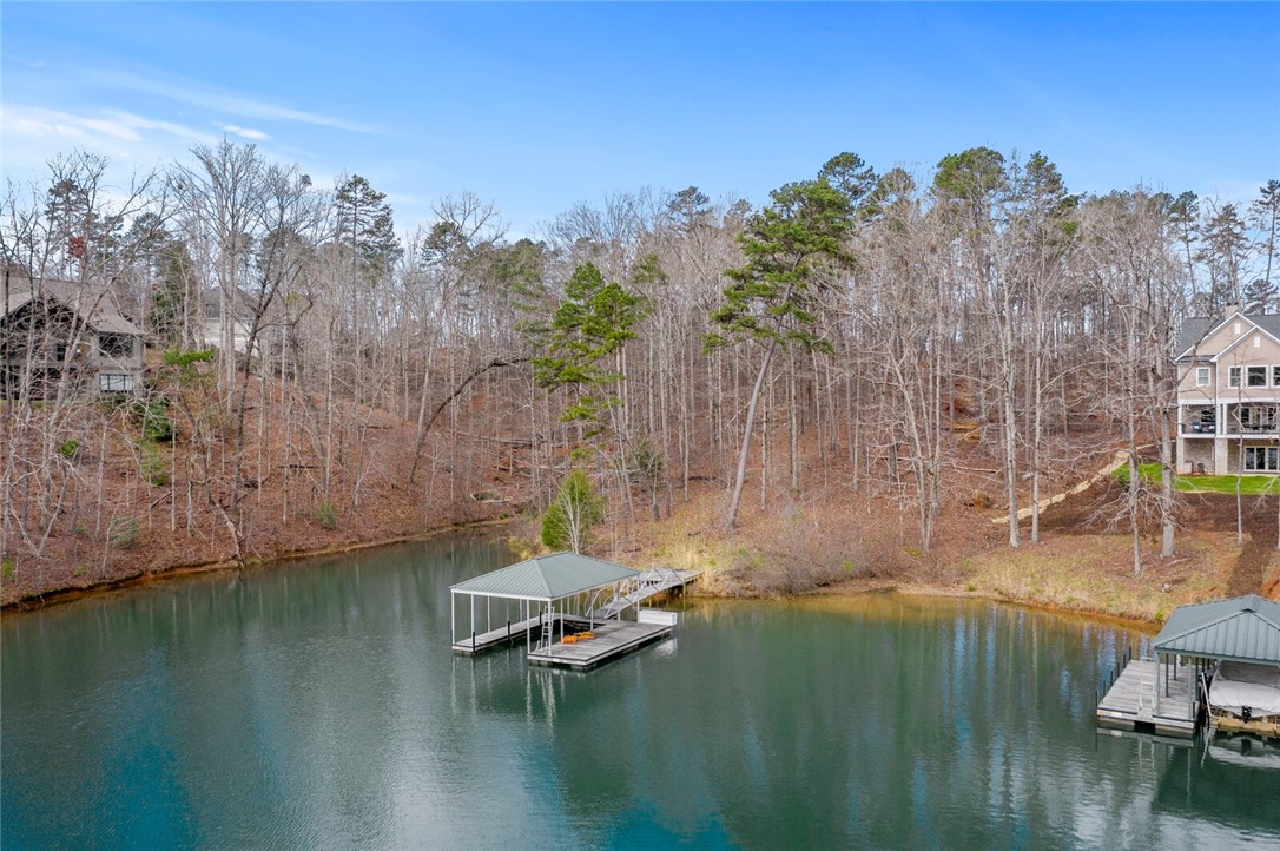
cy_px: 426
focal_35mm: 28
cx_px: 640
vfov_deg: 46.3
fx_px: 995
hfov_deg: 65.5
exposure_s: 1/320
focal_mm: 10.26
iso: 100
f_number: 2.8
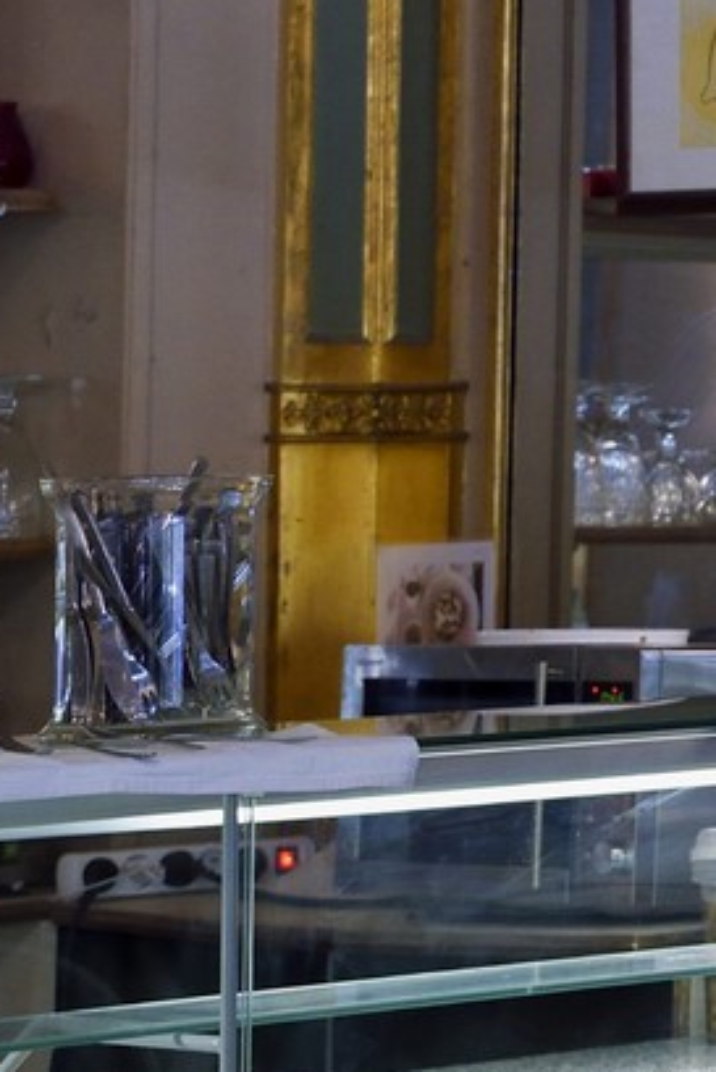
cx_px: 1975
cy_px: 157
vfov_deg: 11.6
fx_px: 5246
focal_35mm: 176
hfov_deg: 7.1
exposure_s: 1/25
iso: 800
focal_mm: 45
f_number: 5.6
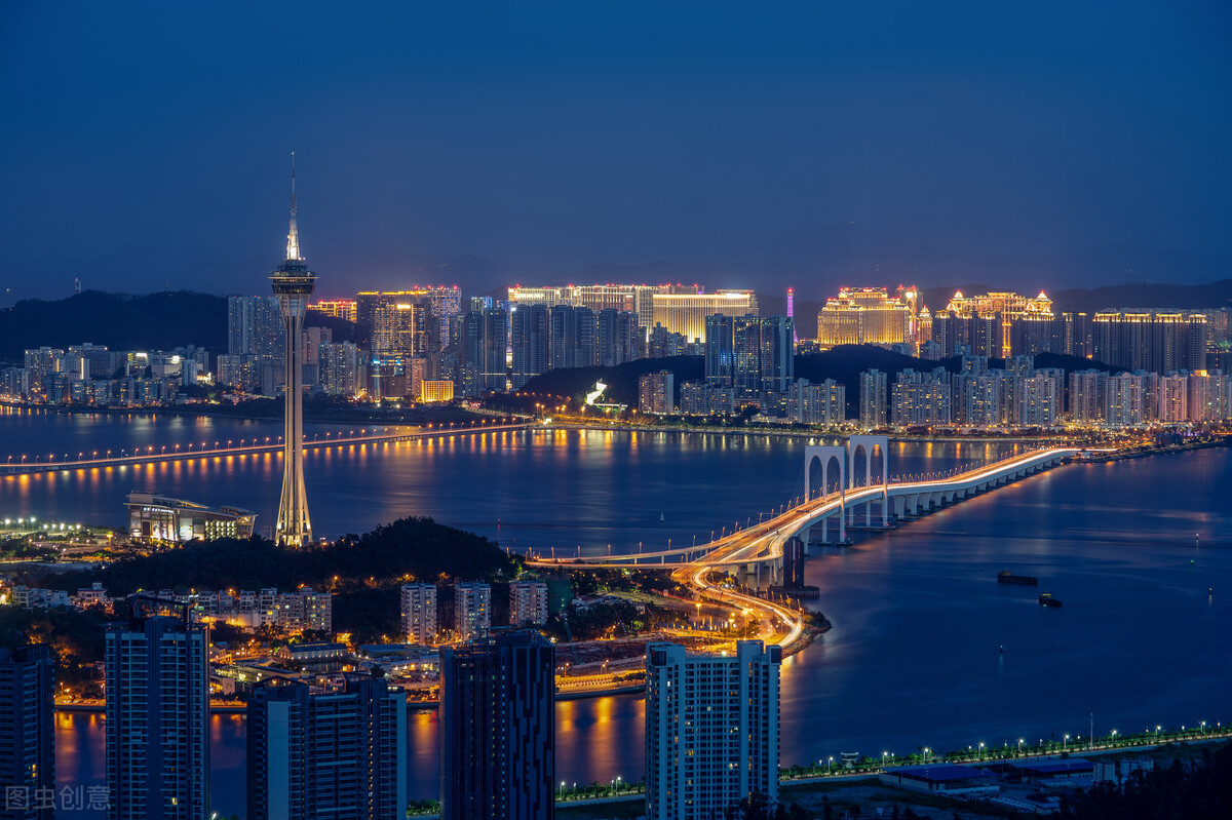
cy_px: 410
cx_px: 616
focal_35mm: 105
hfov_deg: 19.5
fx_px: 3592
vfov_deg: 13.0
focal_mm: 105
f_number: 8
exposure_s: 10
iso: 100
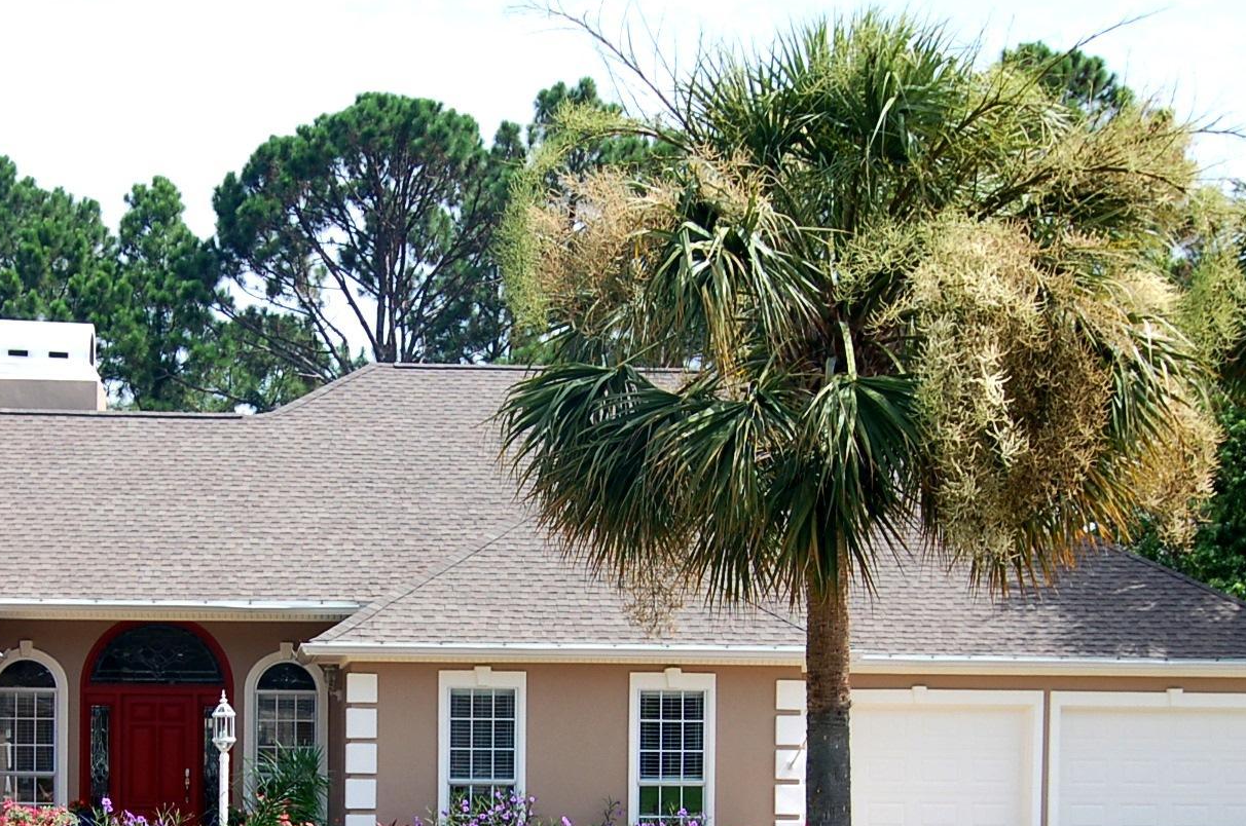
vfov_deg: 19.8
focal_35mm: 67
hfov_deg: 29.9
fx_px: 2315
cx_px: 419
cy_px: 764
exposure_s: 1/320
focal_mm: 24
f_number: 9
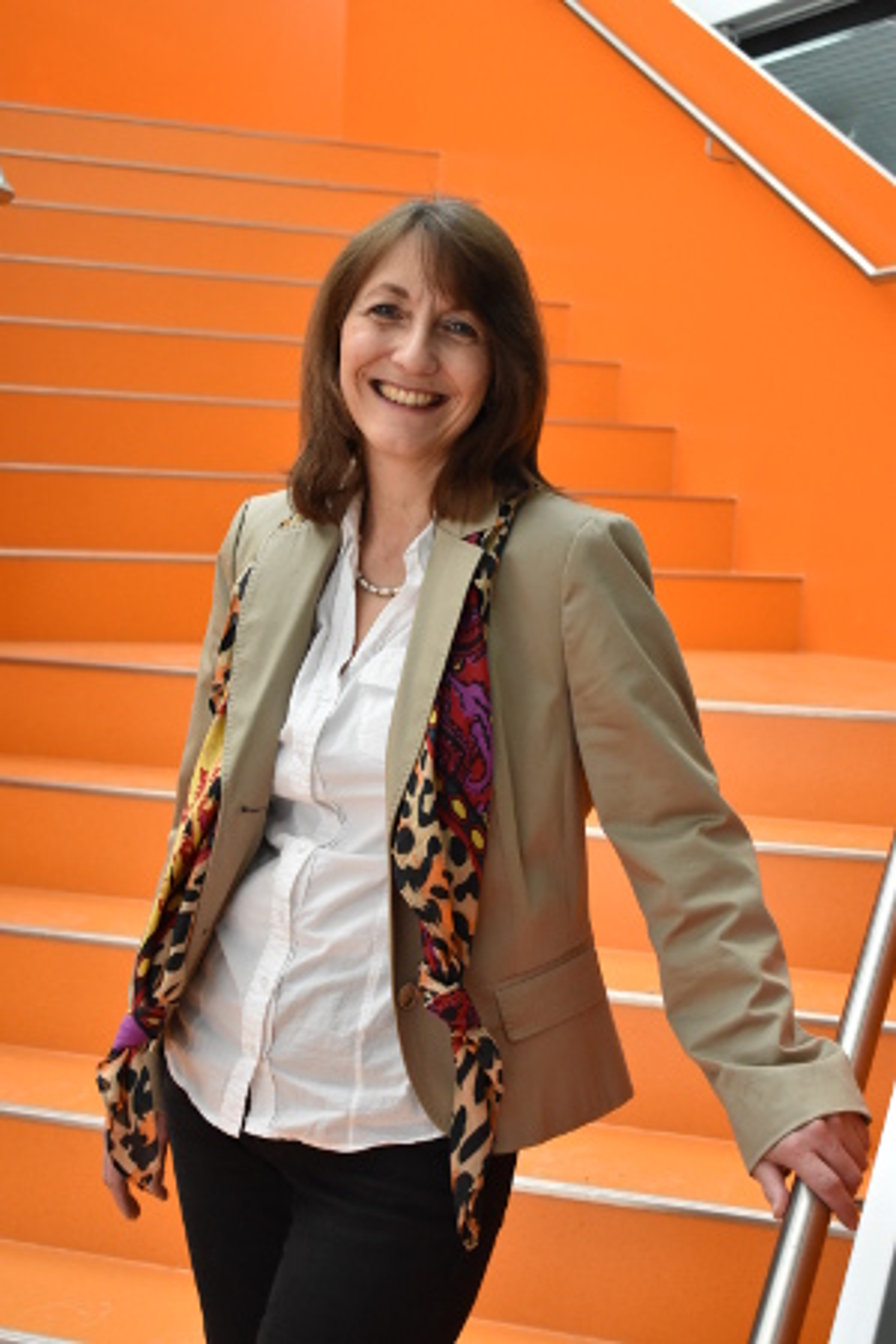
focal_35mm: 60
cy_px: 672
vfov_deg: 33.4
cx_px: 448
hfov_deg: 22.6
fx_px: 2240
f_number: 4.8
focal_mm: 40
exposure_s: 1/160
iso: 1600
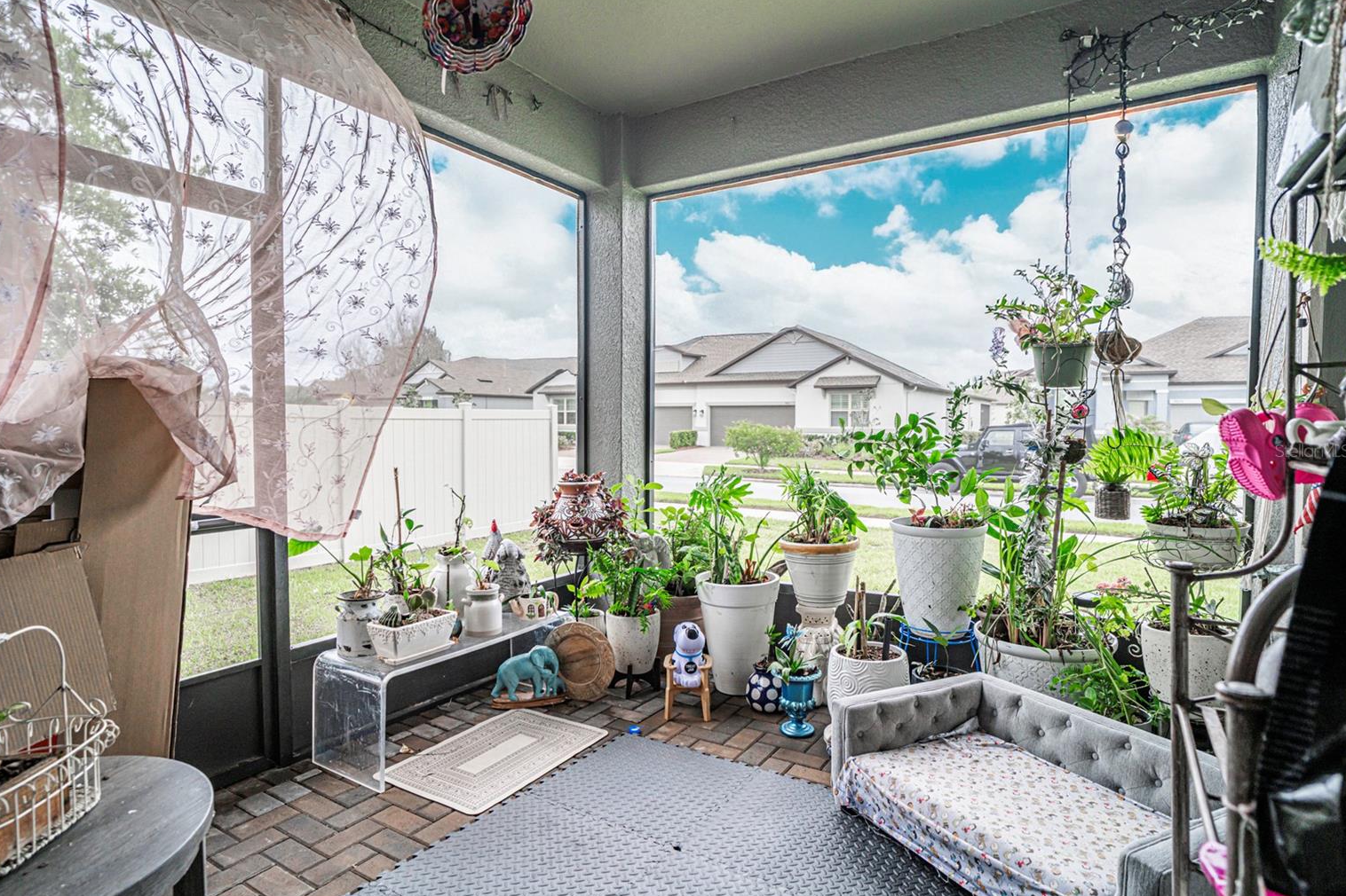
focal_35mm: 19
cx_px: 644
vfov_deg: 64.5
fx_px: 710
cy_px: 451
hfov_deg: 86.9
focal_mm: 18
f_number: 4
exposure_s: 1/200
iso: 320
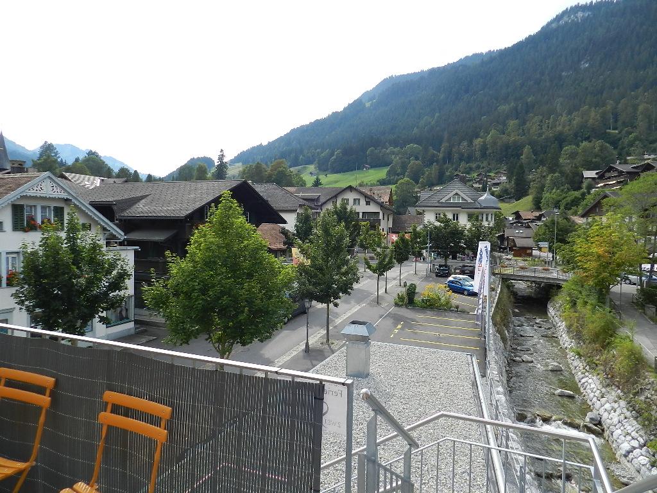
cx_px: 328
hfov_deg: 73.9
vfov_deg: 58.9
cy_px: 246
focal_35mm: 23
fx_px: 437
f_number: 3.4
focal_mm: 4
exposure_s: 1/800
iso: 160
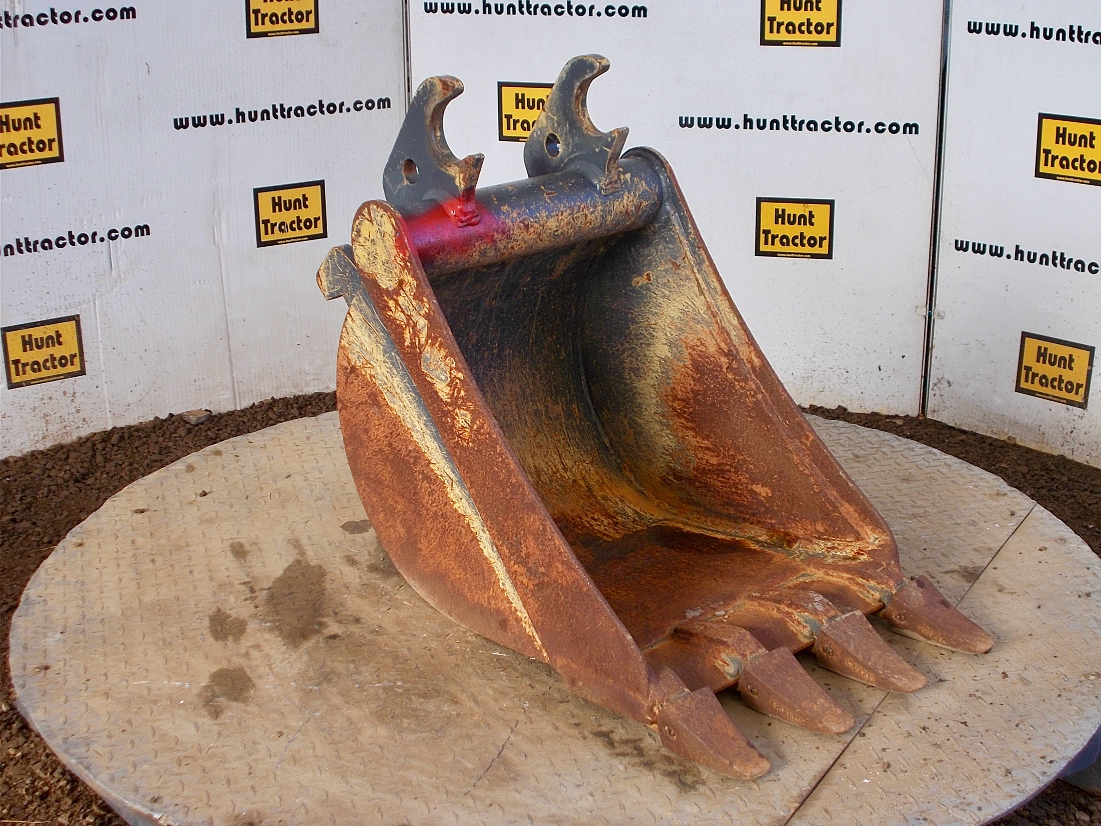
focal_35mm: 50
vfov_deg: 29.1
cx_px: 550
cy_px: 413
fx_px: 1590
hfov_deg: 38.2
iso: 80
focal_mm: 9
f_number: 4.5
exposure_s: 1/100
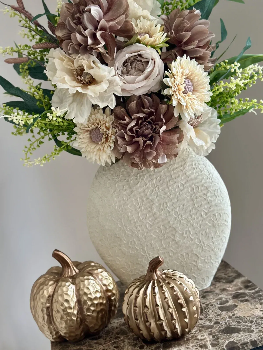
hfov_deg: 30.3
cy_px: 175
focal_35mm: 48
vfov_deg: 39.7
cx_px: 132
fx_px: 486
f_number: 1.78
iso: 200
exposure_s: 1/60
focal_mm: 6.86
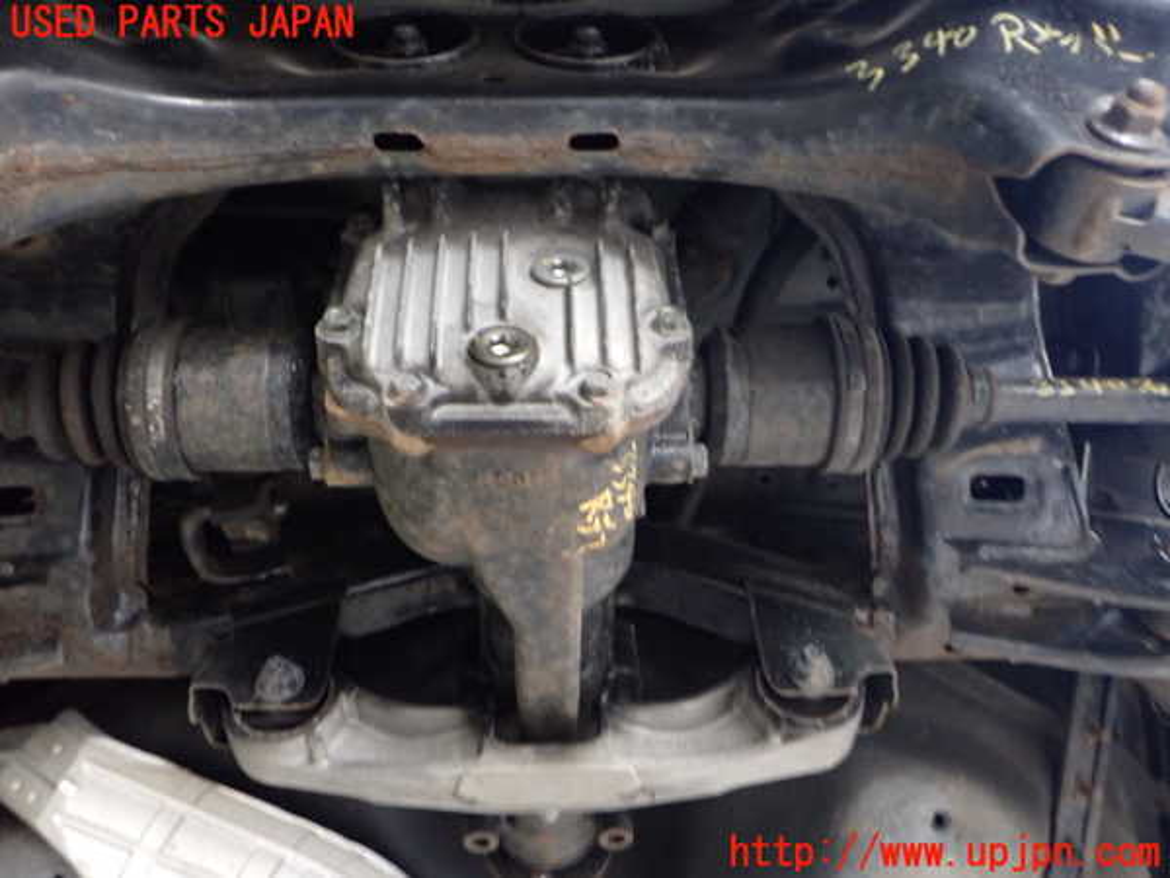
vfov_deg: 46.8
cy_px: 439
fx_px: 1014
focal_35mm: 30
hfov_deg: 60.0
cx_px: 585
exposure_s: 1/20
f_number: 2.3
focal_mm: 5.4
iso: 800
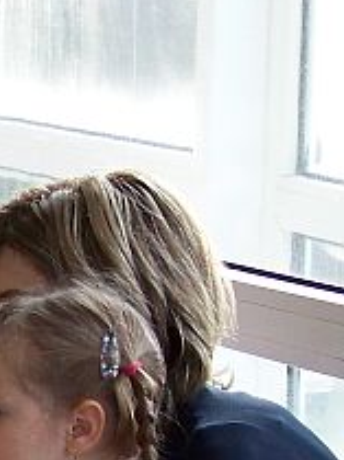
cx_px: -153
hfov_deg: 7.0
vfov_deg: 9.2
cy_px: 640
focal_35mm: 210
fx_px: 2788
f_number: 3.2
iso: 200
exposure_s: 1/30
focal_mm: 9.36
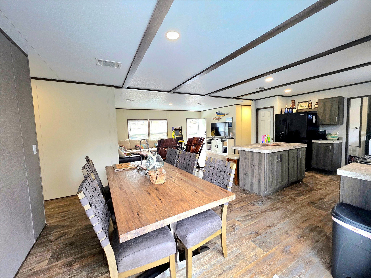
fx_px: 139
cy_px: 139
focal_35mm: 13
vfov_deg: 89.9
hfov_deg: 106.2
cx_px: 186
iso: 200
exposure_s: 1/60.2
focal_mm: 2.2
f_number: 1.9
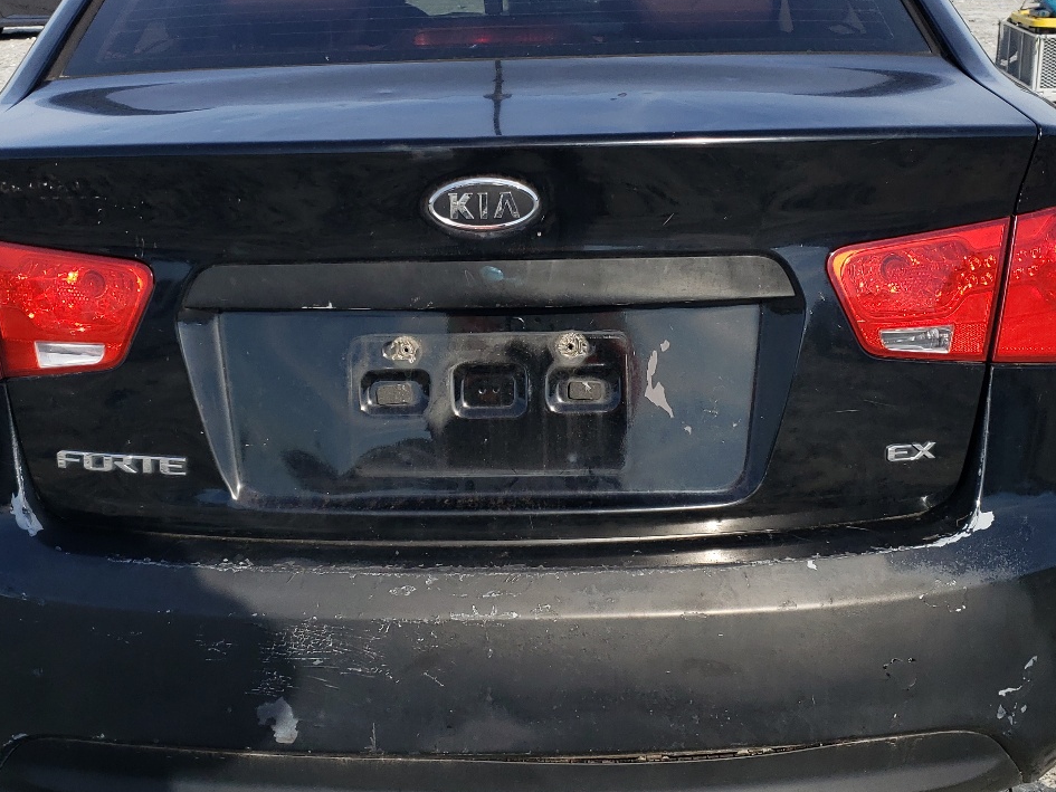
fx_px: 1342
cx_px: 492
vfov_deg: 32.8
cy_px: 309
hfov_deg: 42.9
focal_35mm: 44
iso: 50
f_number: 1.5
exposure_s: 1/2500
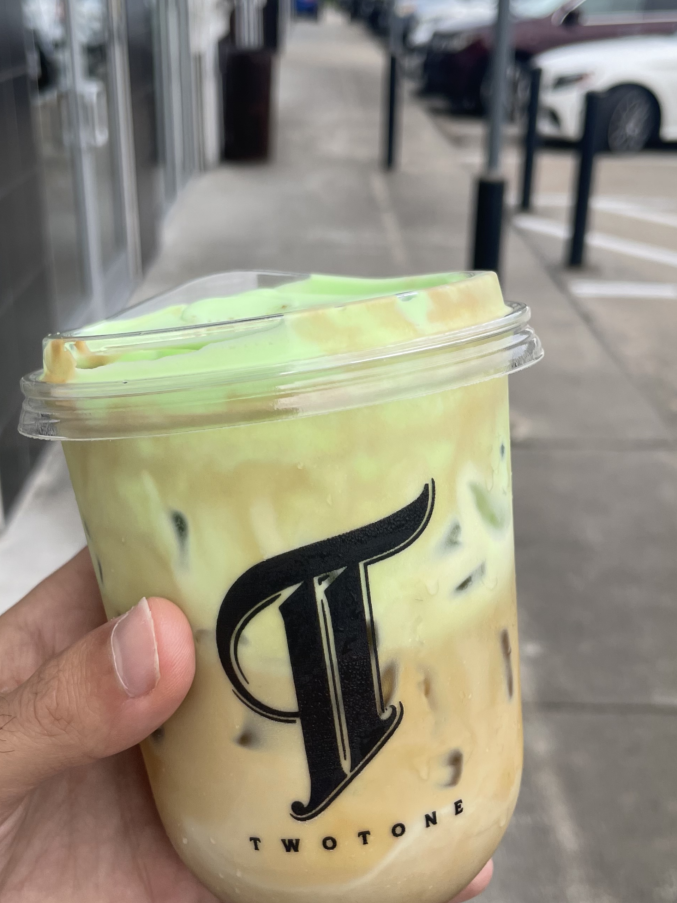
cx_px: 310
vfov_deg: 45.8
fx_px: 1069
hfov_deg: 35.1
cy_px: 463
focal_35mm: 41
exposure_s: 1/2092
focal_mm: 4.2
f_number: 1.6
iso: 32
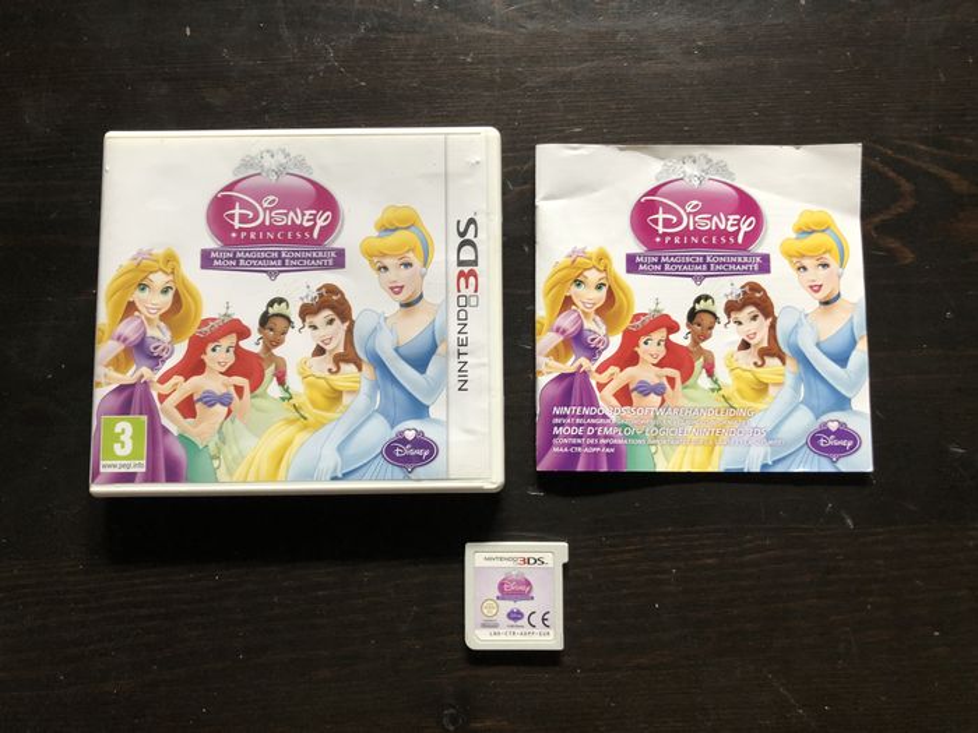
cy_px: 366
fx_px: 791
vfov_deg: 49.7
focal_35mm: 28
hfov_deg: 63.4
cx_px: 489
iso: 40
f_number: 1.8
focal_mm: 4
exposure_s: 1/15
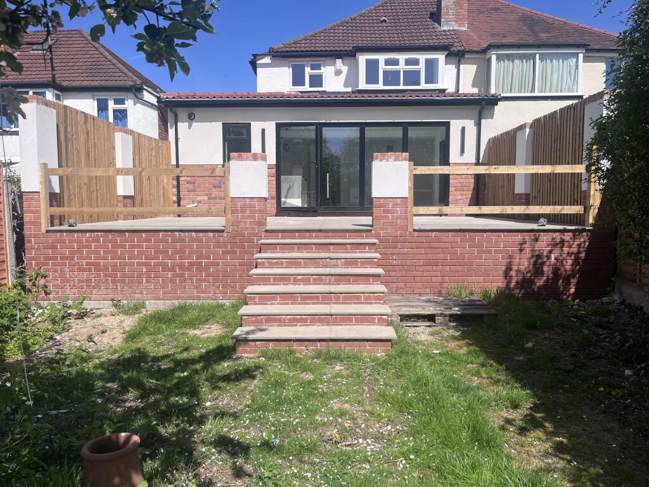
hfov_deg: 67.3
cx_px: 324
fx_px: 487
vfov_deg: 53.1
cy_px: 244
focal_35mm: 26
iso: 50
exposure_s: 1/4016
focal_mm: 5.1
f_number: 1.6
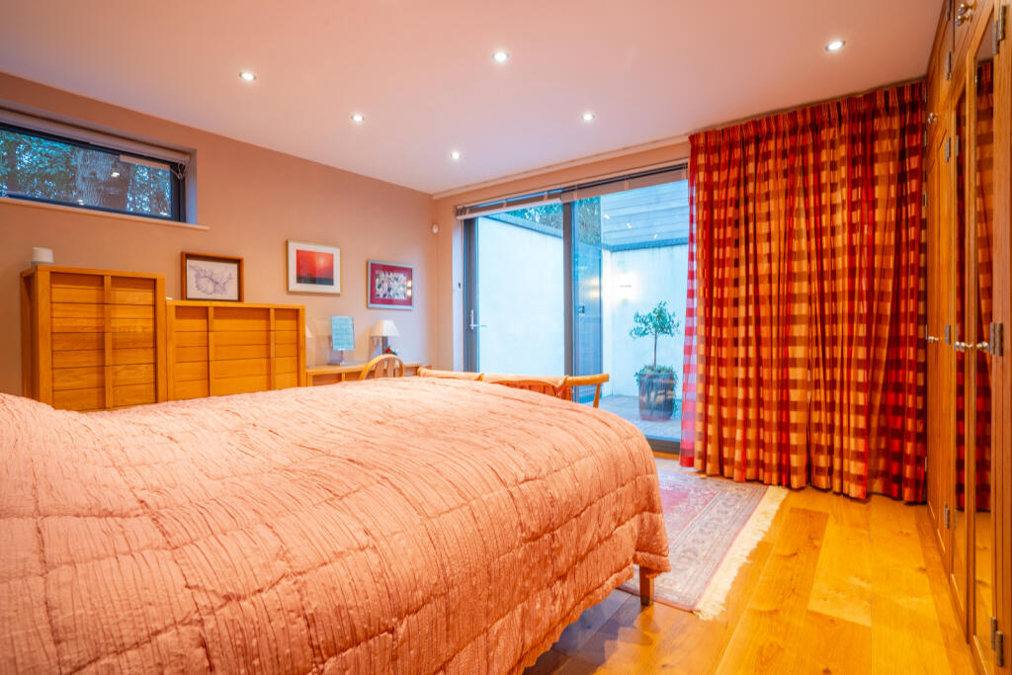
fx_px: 478
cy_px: 338
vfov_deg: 70.5
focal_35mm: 17
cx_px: 506
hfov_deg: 93.3
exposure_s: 1.6
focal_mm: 17
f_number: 11
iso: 200
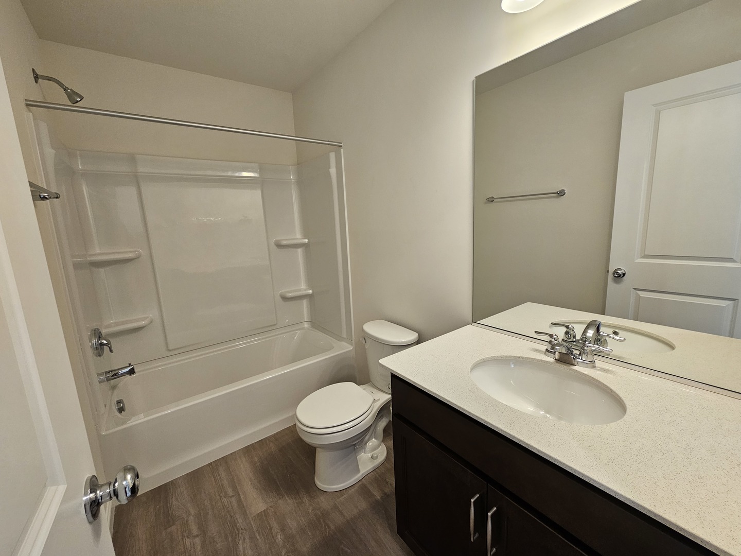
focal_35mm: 13
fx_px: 278
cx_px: 370
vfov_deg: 89.9
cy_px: 278
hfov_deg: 106.2
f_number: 2.2
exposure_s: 1/60
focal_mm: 2.2
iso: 100
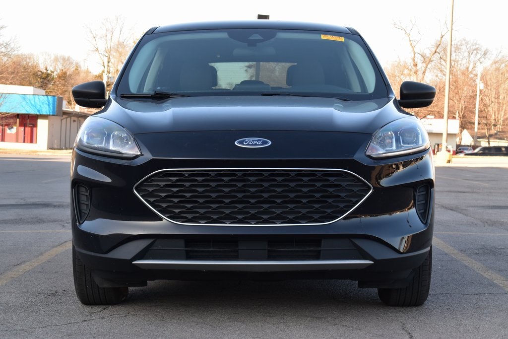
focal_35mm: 82
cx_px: 254
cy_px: 170
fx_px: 1164
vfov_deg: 16.6
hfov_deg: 24.6
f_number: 9
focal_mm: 55
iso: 400
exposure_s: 1/100
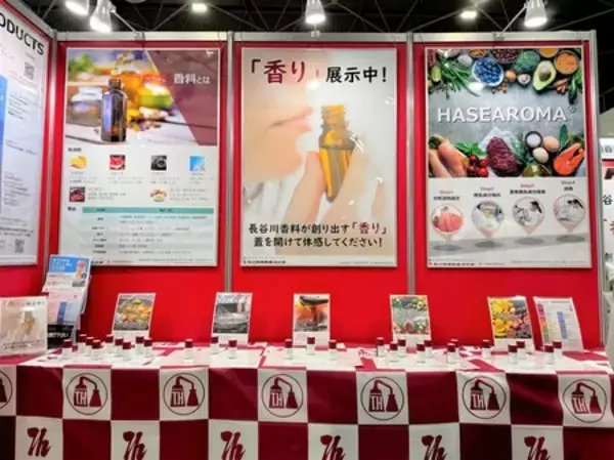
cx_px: 307
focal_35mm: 24
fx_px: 425
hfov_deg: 71.6
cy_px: 230
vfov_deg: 56.7
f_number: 1.78
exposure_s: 1/120
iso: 100
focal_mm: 6.76
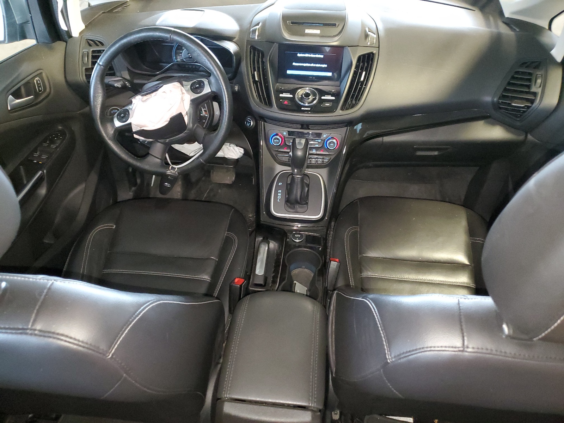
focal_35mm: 26
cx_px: 282
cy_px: 212
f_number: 1.5
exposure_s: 1/15
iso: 484
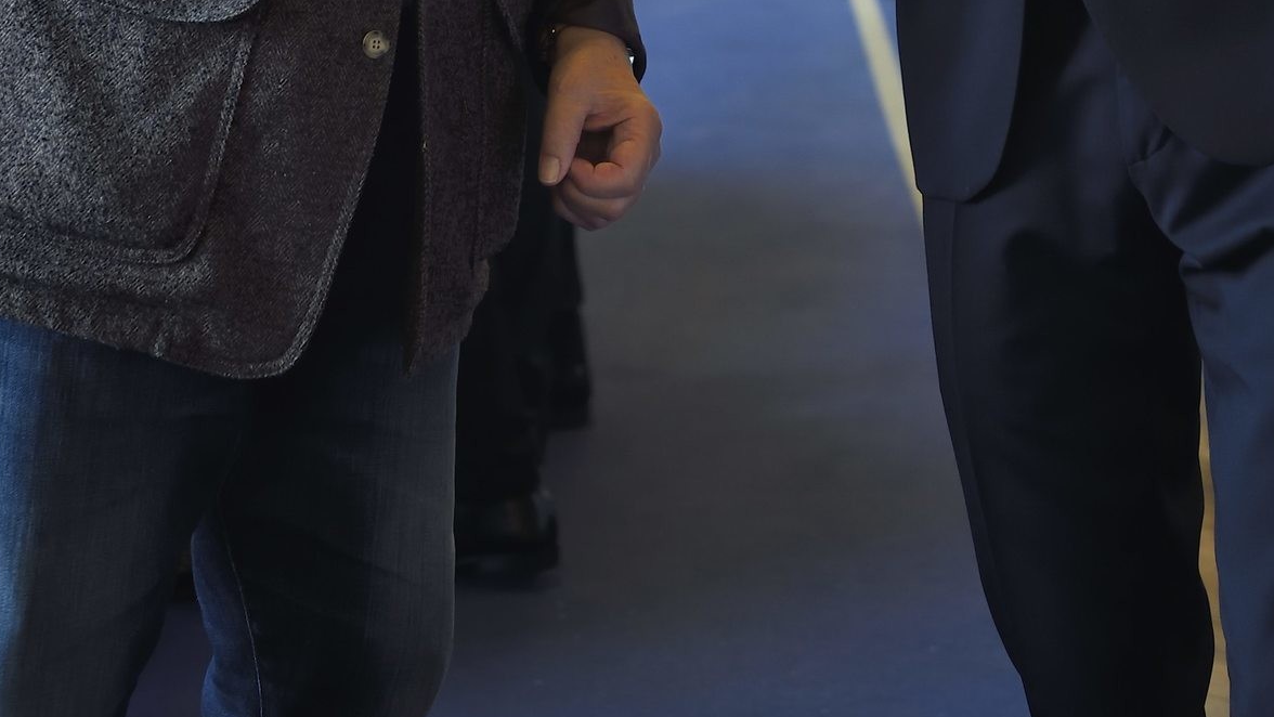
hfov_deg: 20.0
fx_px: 3615
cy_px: -573
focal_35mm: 107
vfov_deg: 10.6
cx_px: 711
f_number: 4
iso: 1600
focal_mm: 50
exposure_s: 1/60
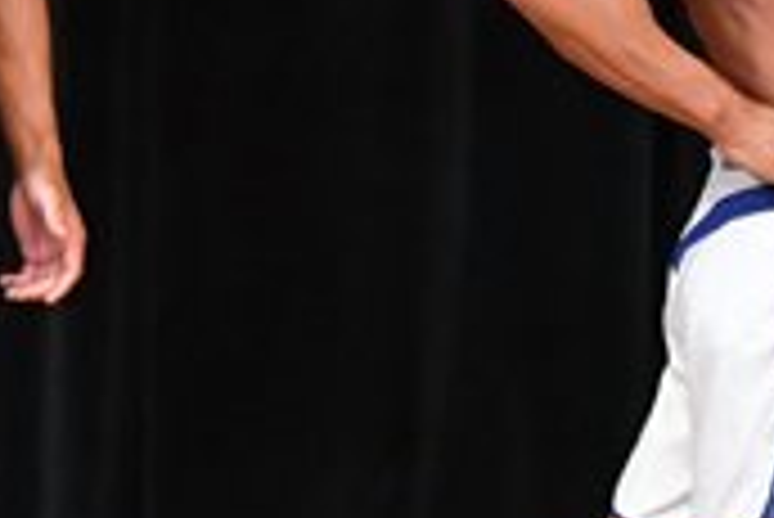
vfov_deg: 1.3
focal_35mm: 1078
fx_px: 23196
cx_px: 821
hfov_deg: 1.9
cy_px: 225
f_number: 5.6
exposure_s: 1/400
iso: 5000
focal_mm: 160
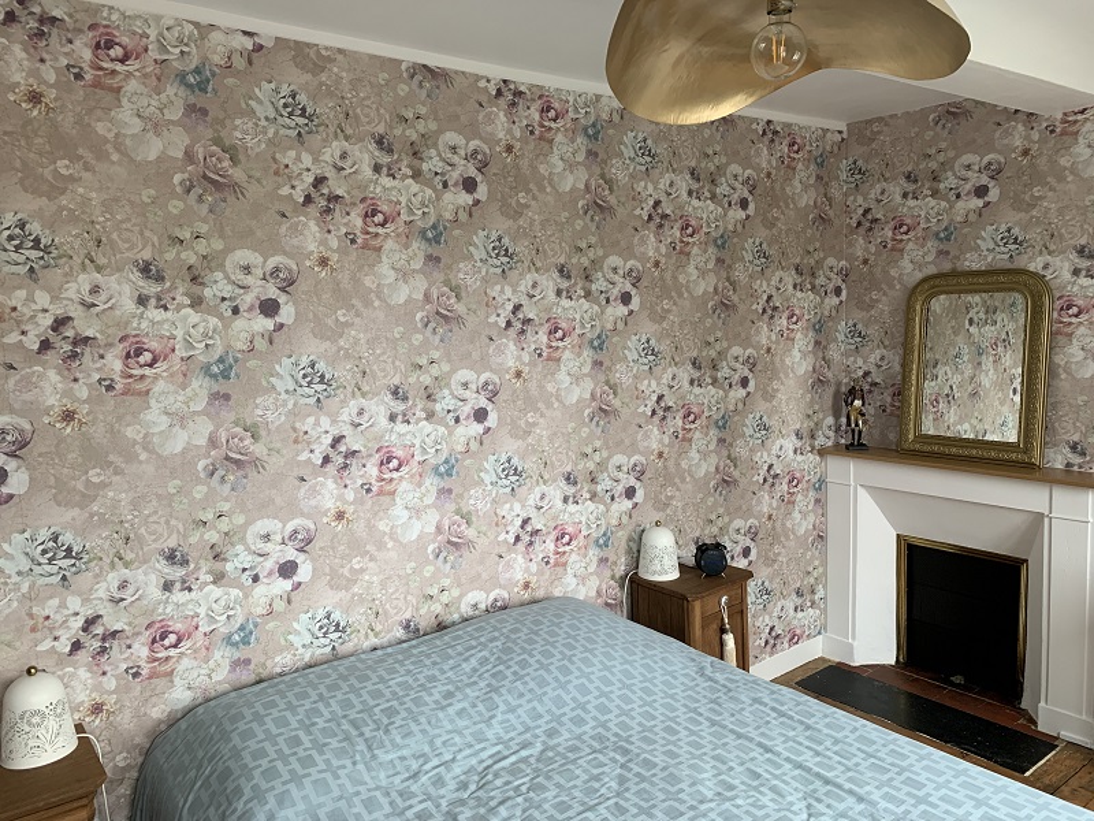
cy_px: 410
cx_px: 547
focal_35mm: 26
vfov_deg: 53.1
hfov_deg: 67.3
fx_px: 822
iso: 100
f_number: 1.8
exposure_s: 1/70
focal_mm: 4.25
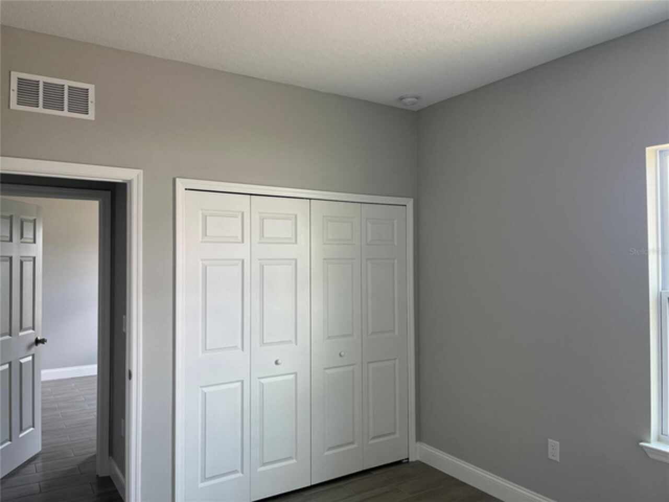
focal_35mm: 26
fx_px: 502
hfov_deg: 67.3
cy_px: 251
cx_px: 334
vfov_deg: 53.1
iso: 80
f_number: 1.6
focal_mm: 5.1
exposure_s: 1/121
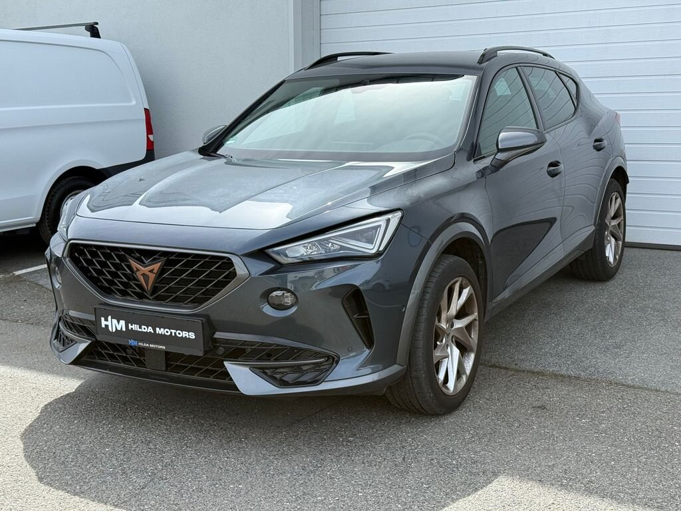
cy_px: 256
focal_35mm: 48
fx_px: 944
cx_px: 340
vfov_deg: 30.3
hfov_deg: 39.7
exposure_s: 1/2146
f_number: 1.78
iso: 64
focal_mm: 6.76
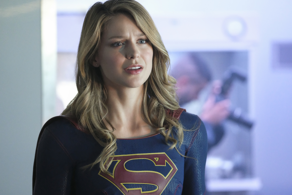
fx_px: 1703
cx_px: 146
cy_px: 98
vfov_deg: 6.5
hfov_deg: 9.8
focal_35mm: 210
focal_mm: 140
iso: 10000
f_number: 3.2
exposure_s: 1/200
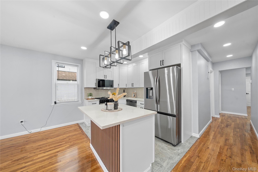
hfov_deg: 112.6
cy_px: 86
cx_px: 129
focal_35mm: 12
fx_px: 86
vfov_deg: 90.0
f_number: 8
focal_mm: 12
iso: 250
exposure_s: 1/5
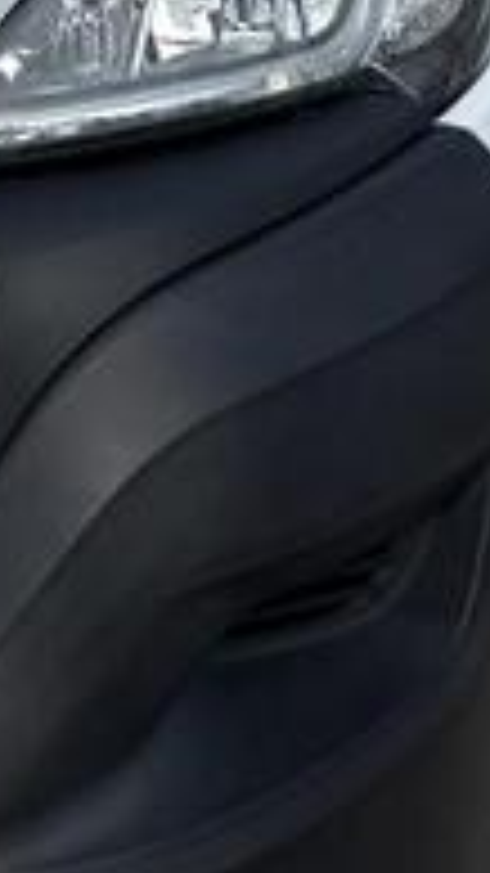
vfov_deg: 15.9
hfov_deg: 9.1
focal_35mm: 131
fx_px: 3029
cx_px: -207
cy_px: -94
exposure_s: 1/3623
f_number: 1.6
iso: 50
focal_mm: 5.96
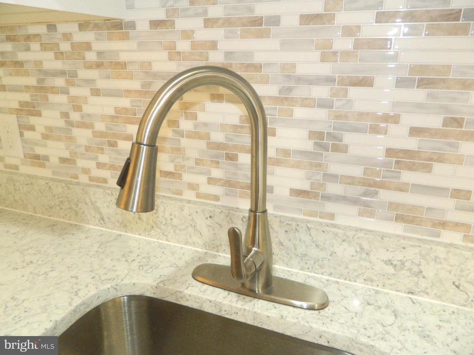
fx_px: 342
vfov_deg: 54.9
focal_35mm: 25
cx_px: 237
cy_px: 178
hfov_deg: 69.4
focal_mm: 4.5
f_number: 3.1
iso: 400
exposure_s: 1/13
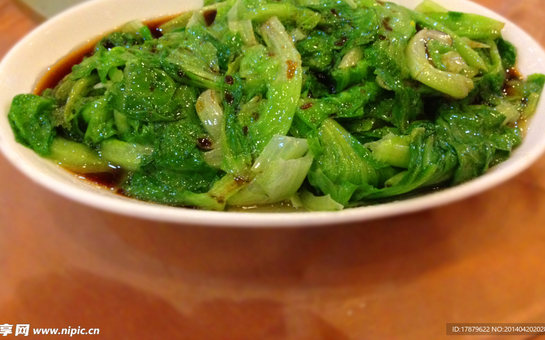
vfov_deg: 30.3
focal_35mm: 42
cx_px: 281
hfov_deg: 47.2
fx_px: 624
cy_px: 110
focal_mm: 4.28
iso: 400
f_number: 2.4
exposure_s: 1/15
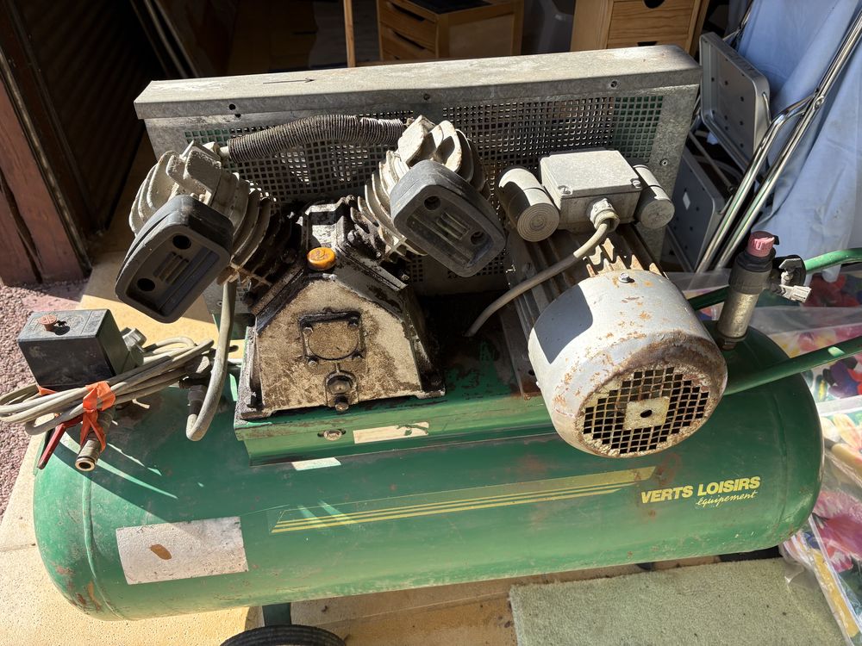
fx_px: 647
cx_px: 431
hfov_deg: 67.3
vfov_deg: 53.1
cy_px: 323
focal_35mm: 26
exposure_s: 1/1239
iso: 64
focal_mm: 5.96
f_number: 1.6
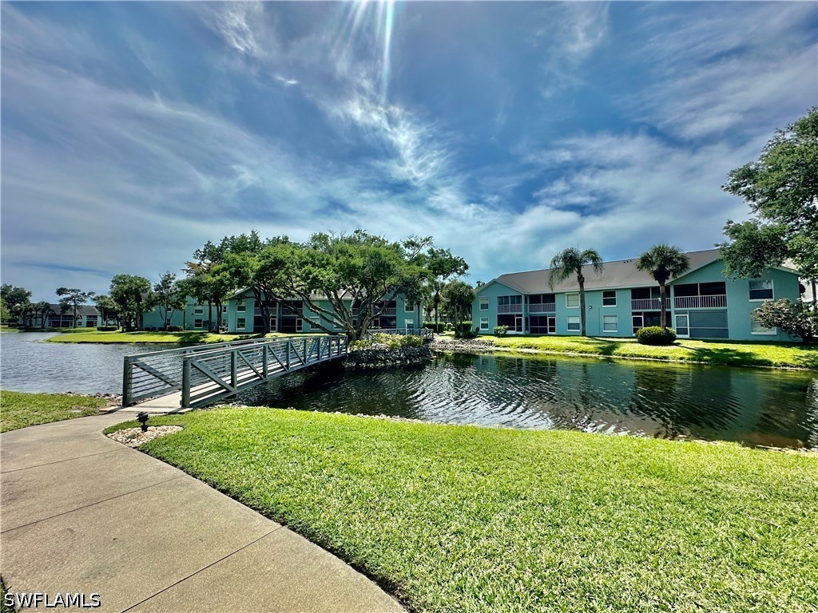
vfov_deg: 85.7
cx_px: 409
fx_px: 331
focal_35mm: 14
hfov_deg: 102.1
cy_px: 306
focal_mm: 2.22
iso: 50
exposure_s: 1/3731
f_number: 2.2
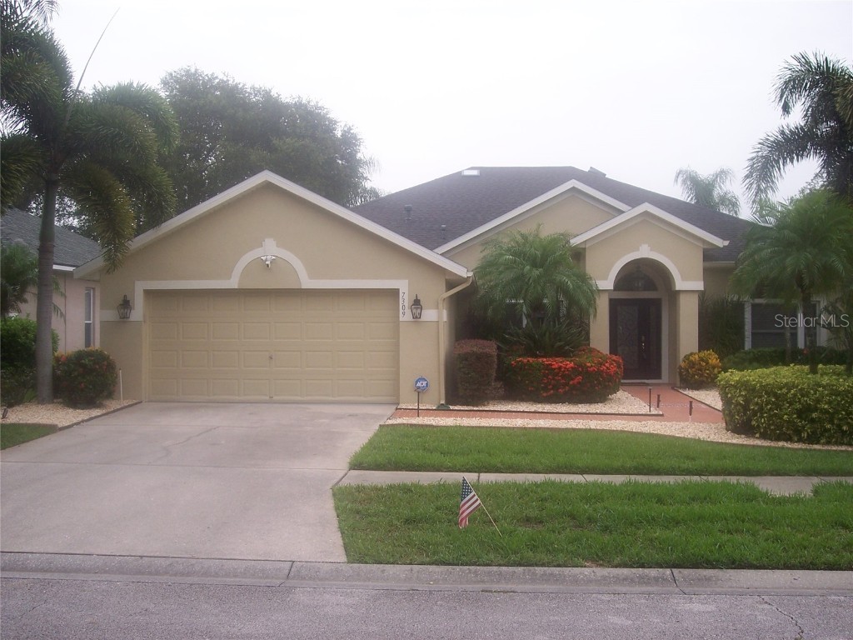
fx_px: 961
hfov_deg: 47.9
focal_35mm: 39
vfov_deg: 36.8
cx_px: 426
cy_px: 320
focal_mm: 8
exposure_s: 1/250
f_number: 3.4
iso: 100
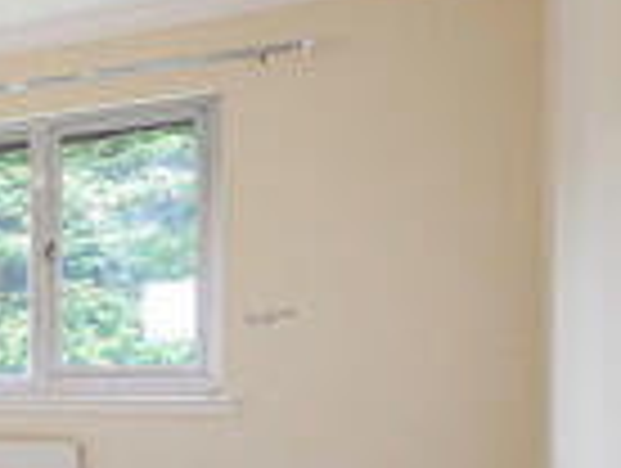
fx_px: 1060
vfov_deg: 24.3
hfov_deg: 18.2
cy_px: 412
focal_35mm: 59
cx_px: -677
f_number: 4
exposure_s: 1/60
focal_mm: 7
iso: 800
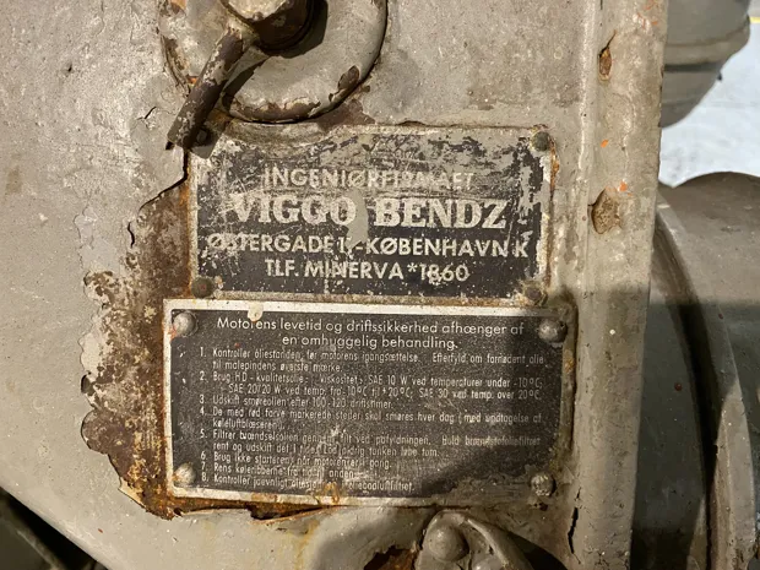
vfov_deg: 53.1
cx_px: 380
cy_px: 285
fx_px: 571
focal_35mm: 26
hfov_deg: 67.3
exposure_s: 1/50
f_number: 1.8
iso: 400
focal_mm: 4.25
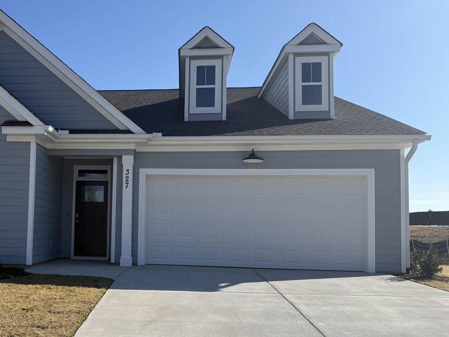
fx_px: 467
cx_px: 117
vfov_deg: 39.5
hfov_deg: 49.5
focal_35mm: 36
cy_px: 198
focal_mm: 6.76
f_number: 1.78
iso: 80
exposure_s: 1/4975
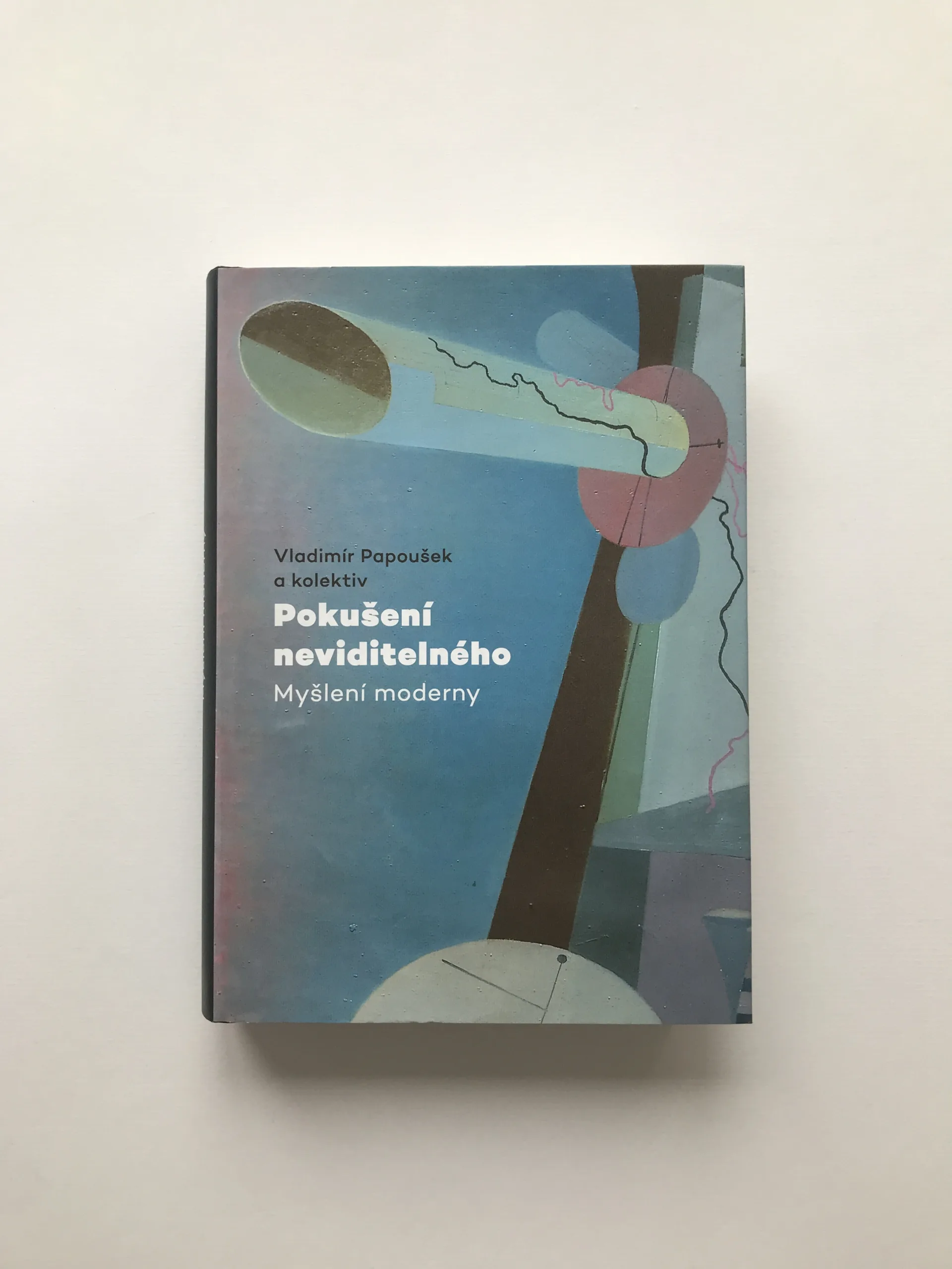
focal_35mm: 28
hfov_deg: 49.7
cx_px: 476
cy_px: 634
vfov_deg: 63.4
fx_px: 1027
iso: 32
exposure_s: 1/50
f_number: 1.8
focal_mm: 3.99
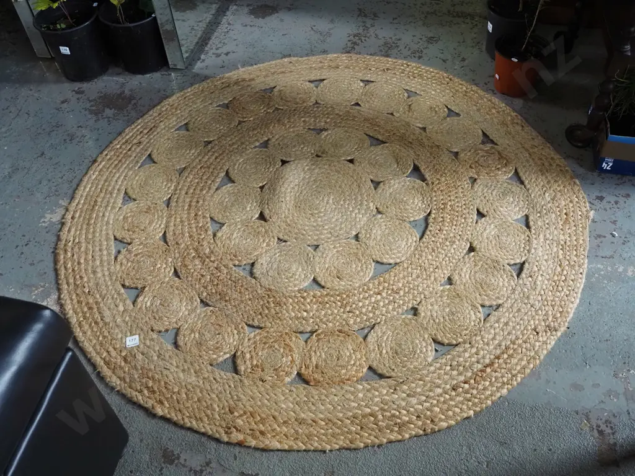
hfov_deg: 56.8
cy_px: 238
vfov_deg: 44.2
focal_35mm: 32
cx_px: 318
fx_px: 587
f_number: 5.6
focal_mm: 16
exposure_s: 1/160
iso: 2500
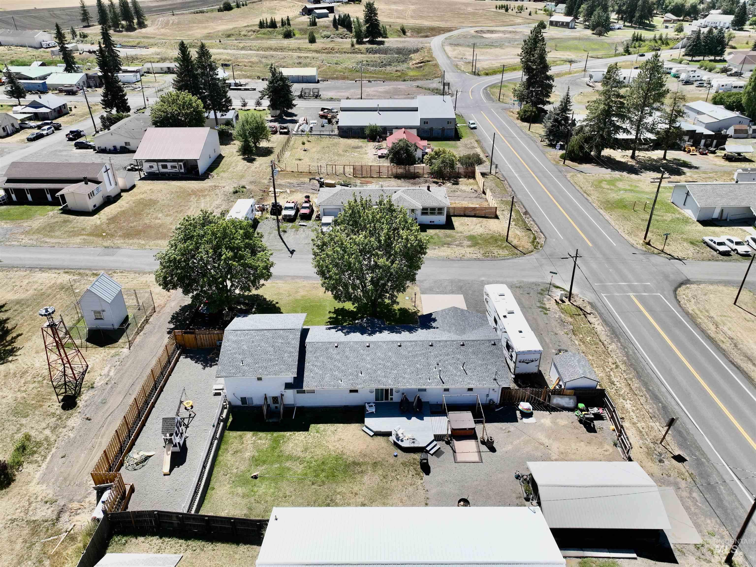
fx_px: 524
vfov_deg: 56.8
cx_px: 378
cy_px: 284
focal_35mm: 24
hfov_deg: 71.6
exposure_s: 1/3200
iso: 210
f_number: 2.8
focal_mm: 12.29
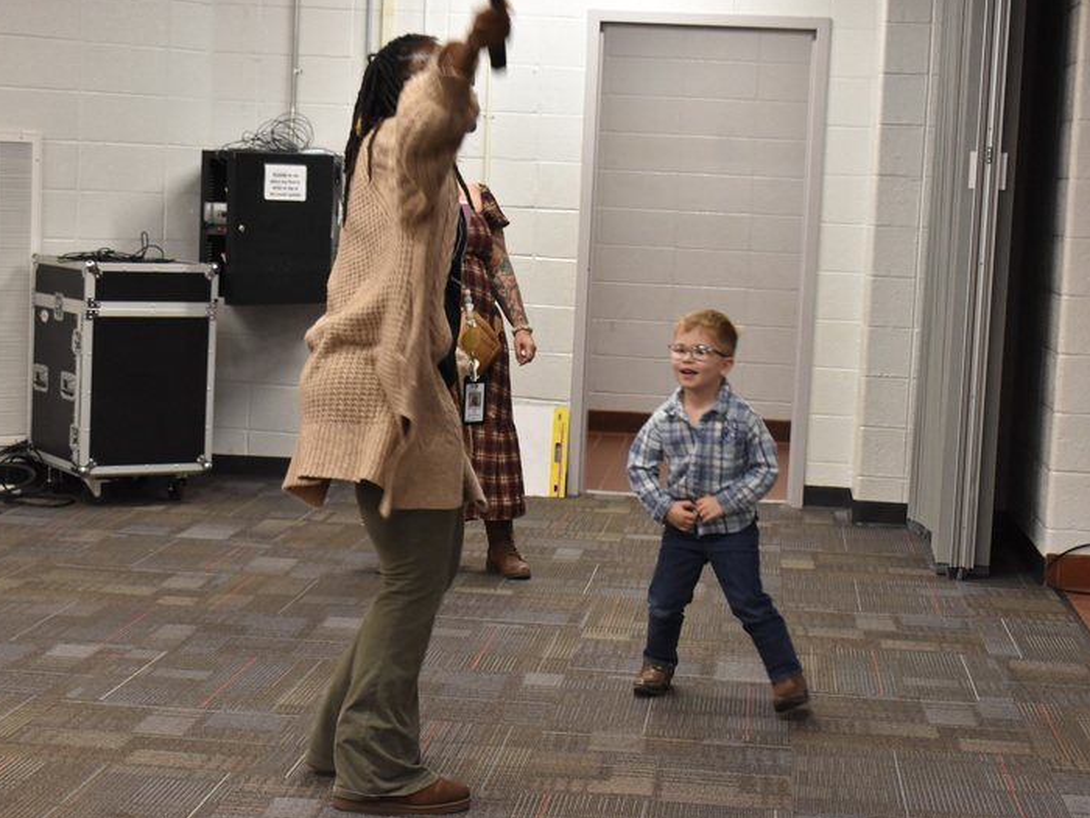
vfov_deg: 22.3
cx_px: 554
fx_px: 2078
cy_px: 407
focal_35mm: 66
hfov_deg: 29.4
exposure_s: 1/60
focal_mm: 40
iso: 1100
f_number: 7.1
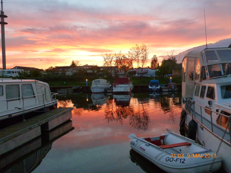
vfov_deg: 49.7
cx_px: 116
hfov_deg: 63.4
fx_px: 187
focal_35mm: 28
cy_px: 86
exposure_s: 1/60
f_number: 3.3
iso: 400
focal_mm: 5
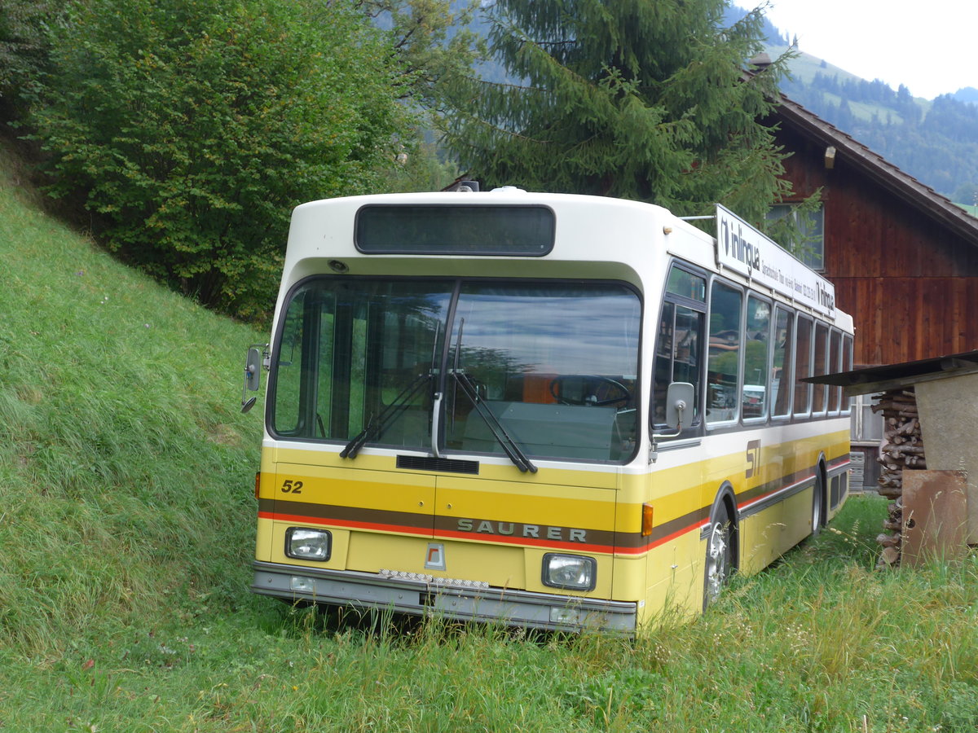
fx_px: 1300
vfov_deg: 31.5
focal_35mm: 46
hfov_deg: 41.2
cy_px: 366
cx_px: 489
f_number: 3
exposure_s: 1/200
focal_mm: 9.5
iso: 80
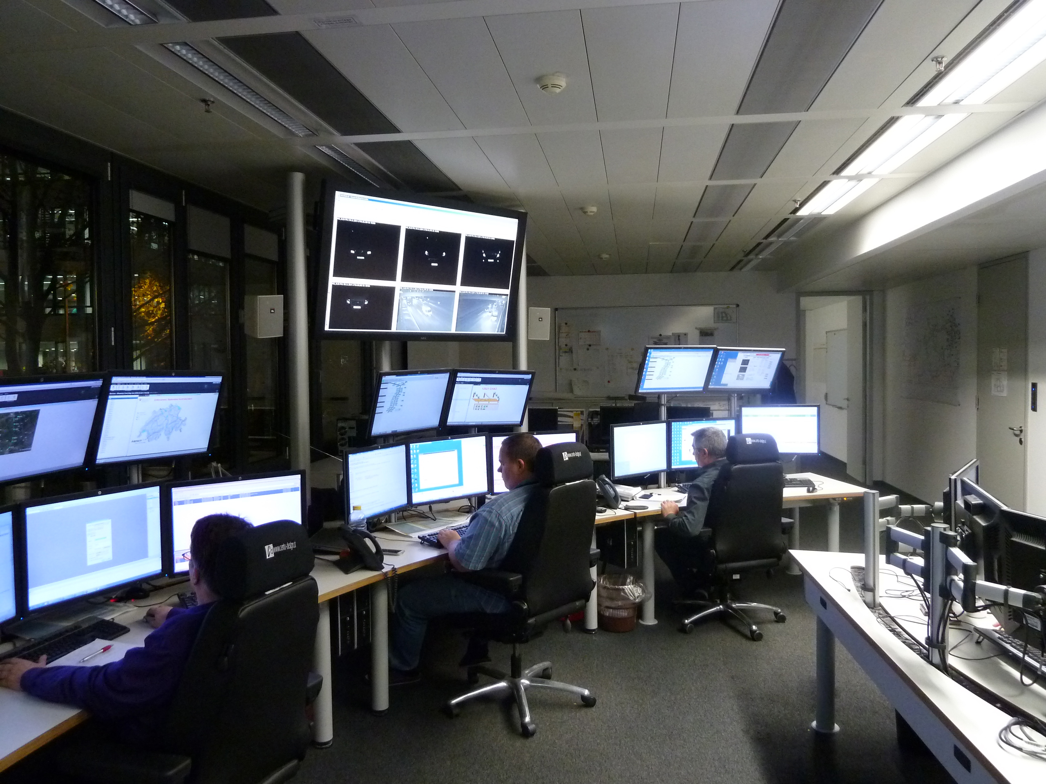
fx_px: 755
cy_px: 392
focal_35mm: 25
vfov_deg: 54.9
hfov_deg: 69.4
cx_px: 523
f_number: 3.3
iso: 400
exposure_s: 1/15
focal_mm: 4.1
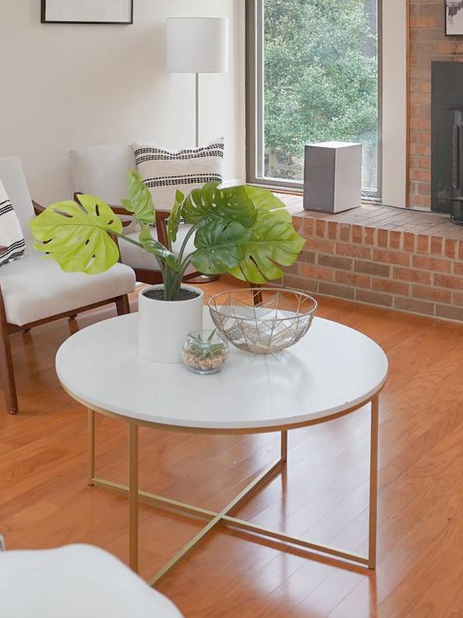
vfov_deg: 36.5
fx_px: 856
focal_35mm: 48
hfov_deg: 30.2
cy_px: 32
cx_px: 189
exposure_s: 1/160
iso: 1000
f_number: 4
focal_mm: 17
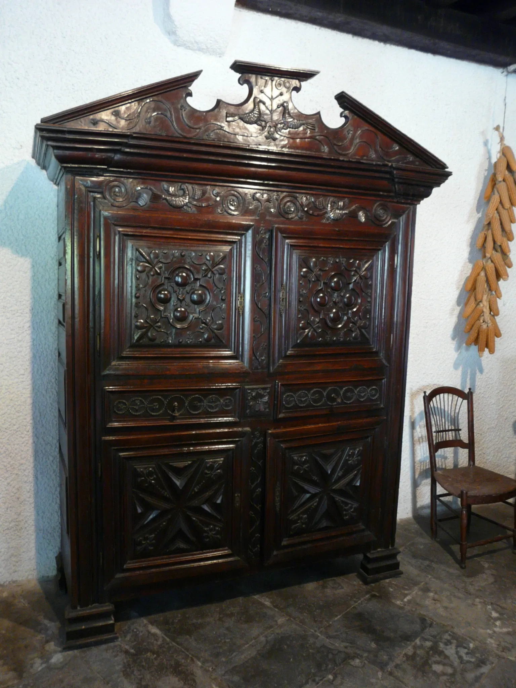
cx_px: 258
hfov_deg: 49.7
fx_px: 557
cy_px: 344
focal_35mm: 28
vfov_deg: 63.4
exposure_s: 1/8
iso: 200
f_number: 2.8
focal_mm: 4.6
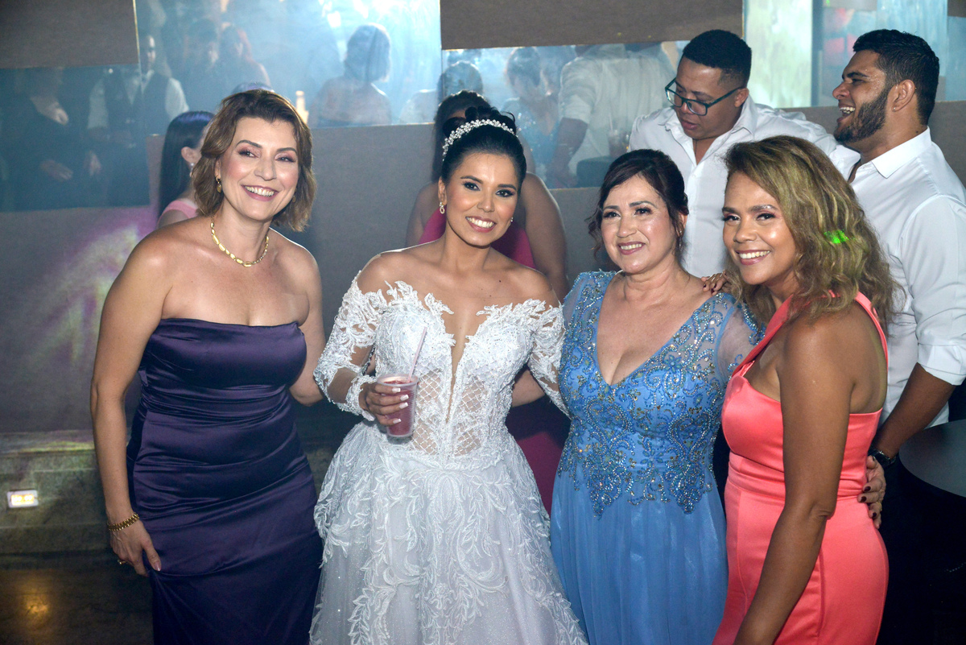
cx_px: 483
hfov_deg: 38.2
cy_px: 322
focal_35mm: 52
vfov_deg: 26.0
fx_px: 1396
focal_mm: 52
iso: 2200
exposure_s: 1/60
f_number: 5
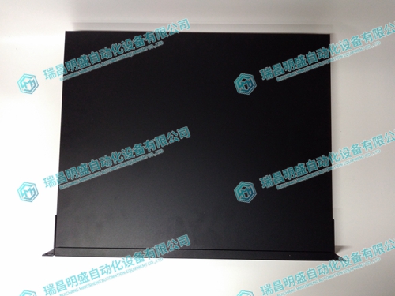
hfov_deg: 65.3
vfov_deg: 51.4
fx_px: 308
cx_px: 198
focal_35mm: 27
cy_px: 148
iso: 331
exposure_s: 1/33
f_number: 2
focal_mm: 3.79
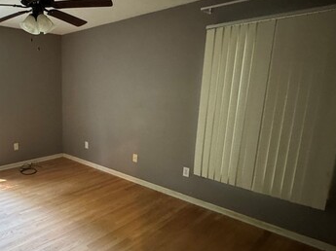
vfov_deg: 52.9
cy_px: 136
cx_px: 78
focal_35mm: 26
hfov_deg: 62.8
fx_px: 252
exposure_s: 1/40
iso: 1000
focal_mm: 2.22
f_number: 2.2
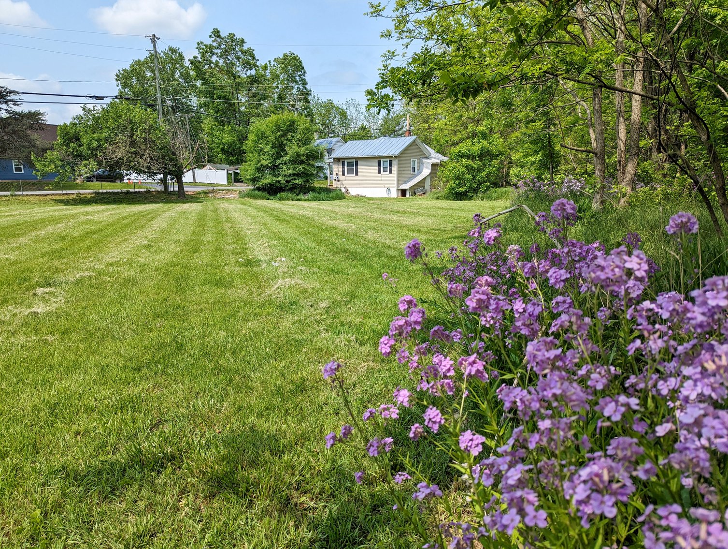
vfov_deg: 56.9
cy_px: 274
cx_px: 364
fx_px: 506
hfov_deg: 71.5
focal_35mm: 24
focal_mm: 6.81
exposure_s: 1/2020
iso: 46
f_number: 1.85
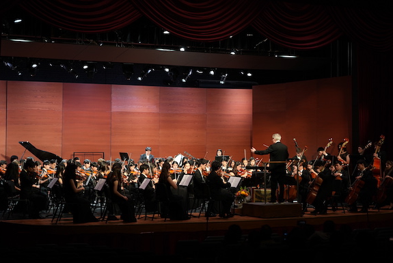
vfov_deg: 18.7
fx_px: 798
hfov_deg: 27.7
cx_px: 202
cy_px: 127
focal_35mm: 73
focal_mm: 70
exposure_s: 1/80
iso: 500
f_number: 3.2
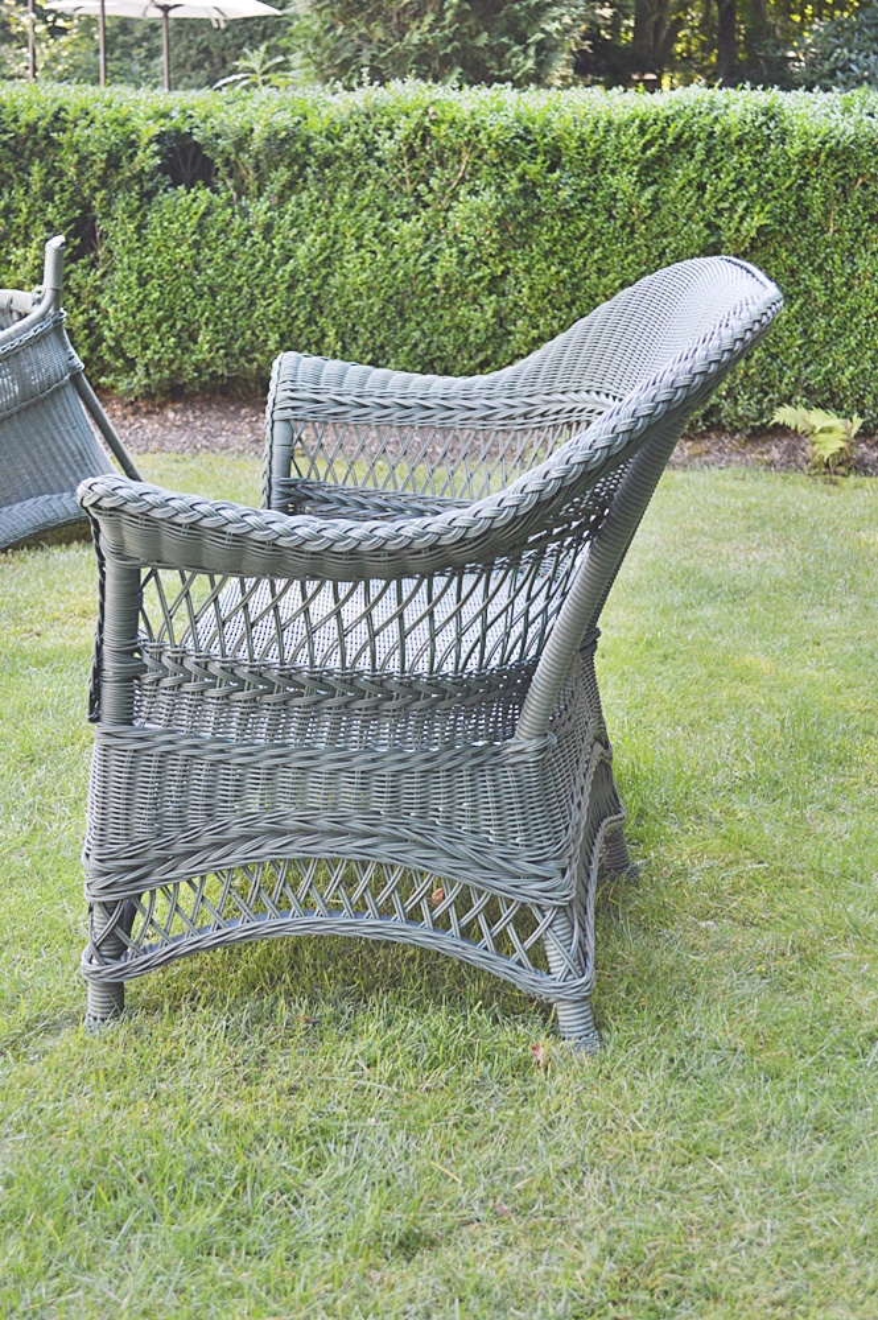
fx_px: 1869
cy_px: 660
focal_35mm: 51
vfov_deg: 38.9
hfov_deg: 26.4
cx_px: 439
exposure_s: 1/100
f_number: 5
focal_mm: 34
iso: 400
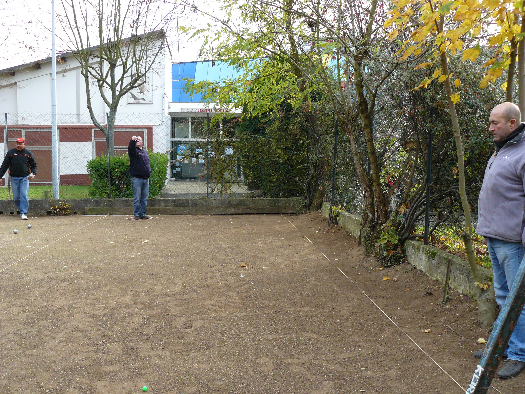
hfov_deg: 46.8
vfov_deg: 36.0
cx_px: 262
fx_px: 607
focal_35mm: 40
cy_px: 197
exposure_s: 1/125
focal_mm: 6.6
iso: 100
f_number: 4
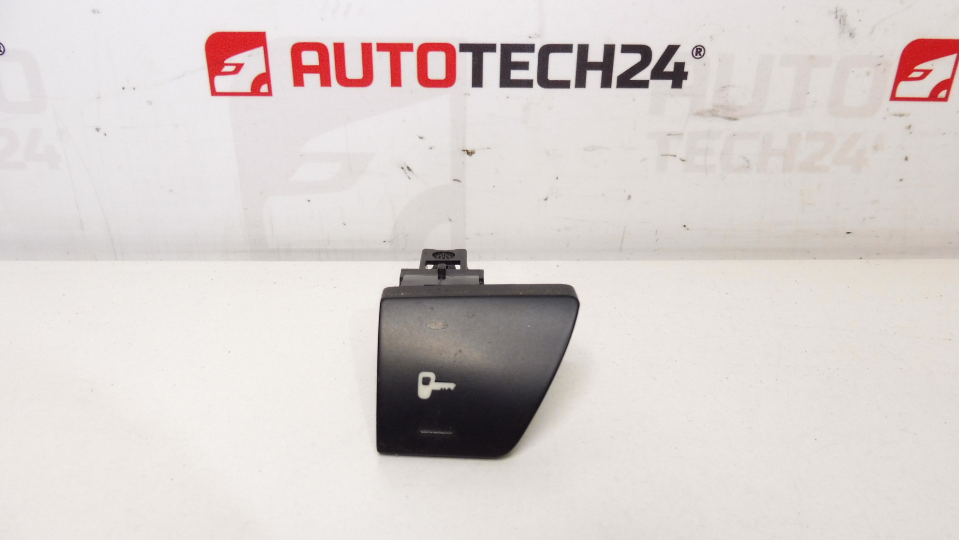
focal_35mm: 27
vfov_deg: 42.9
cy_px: 291
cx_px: 470
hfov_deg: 69.8
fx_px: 687
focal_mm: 4.3
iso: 200
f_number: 3.5
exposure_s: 1/100
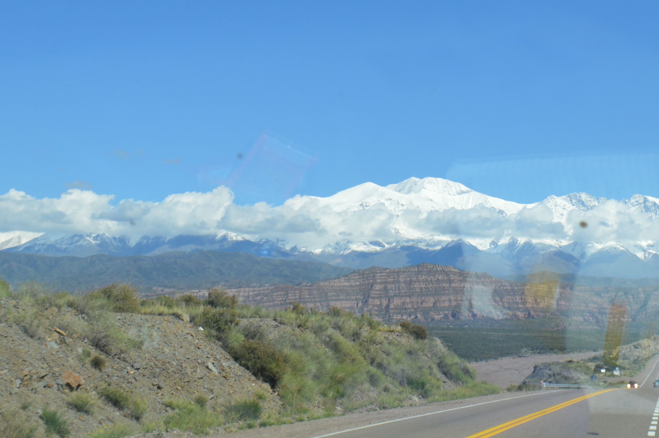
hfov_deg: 31.1
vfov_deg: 20.7
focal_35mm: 64
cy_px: 23
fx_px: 1171
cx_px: 451
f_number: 8
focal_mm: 18
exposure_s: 1/250
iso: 100
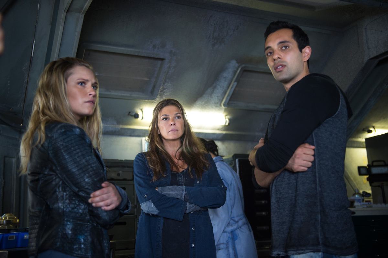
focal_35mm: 44
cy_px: 129
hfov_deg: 44.5
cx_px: 194
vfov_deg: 30.5
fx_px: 474
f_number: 2.8
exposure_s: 1/100
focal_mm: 44
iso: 2000
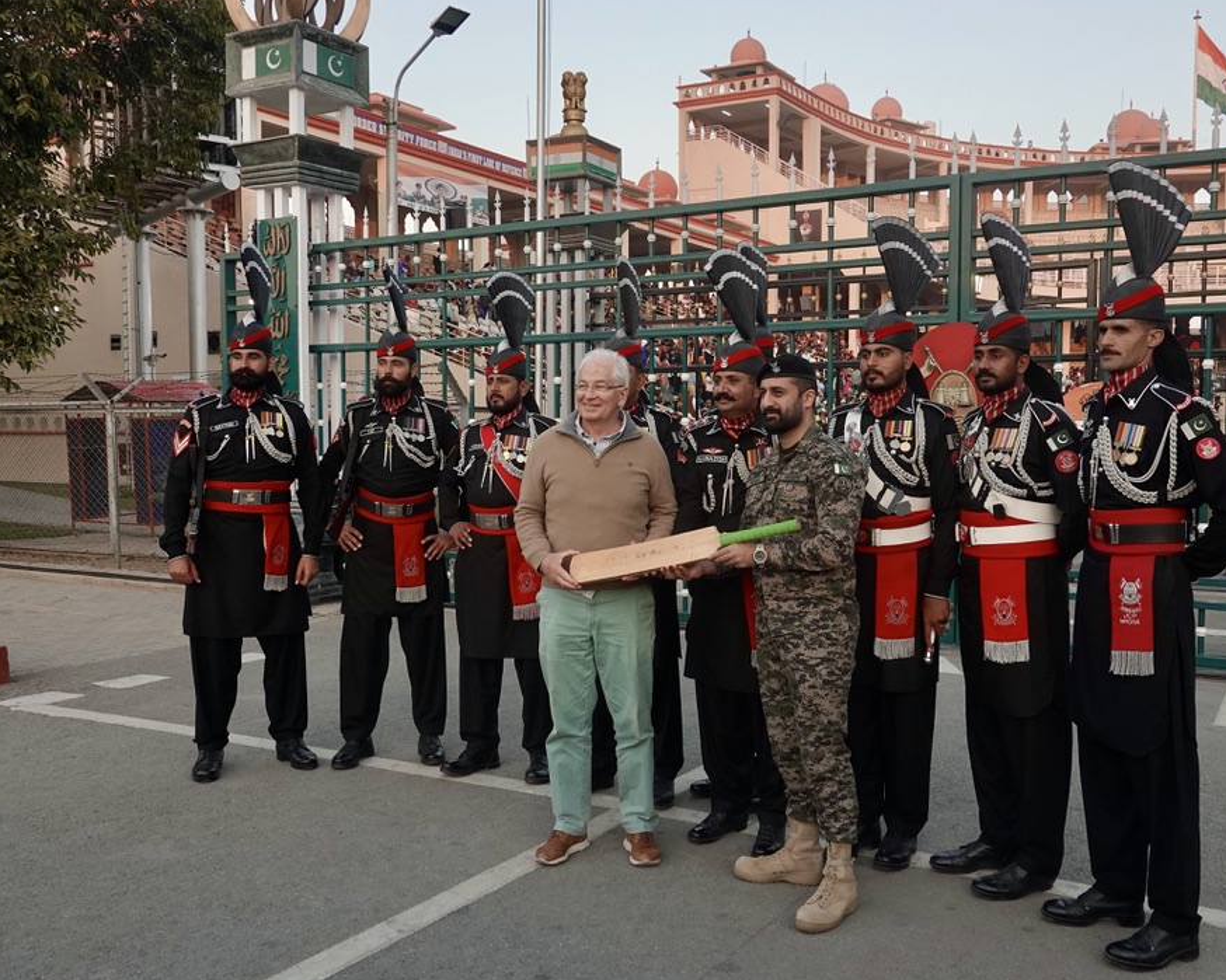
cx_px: 727
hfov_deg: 61.8
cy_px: 494
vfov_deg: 51.5
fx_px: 1016
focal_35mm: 28
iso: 100
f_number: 2.8
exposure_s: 1/200
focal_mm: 9
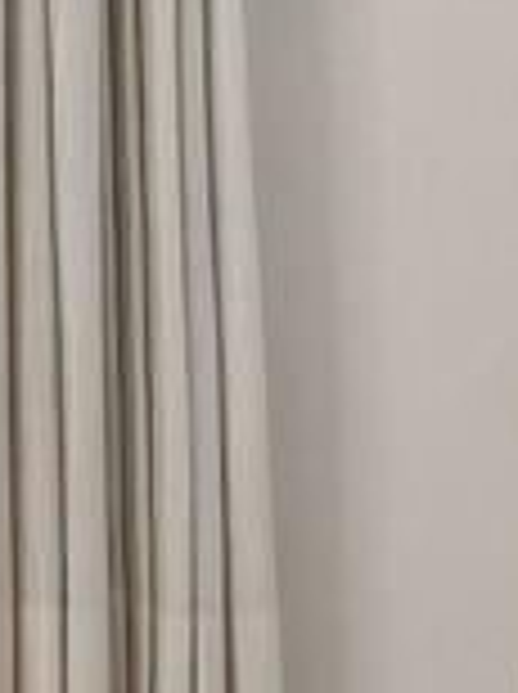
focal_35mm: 173
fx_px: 3461
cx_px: -2667
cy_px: -202
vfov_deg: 11.2
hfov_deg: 5.0
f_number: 8
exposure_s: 1/6
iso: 320
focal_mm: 16
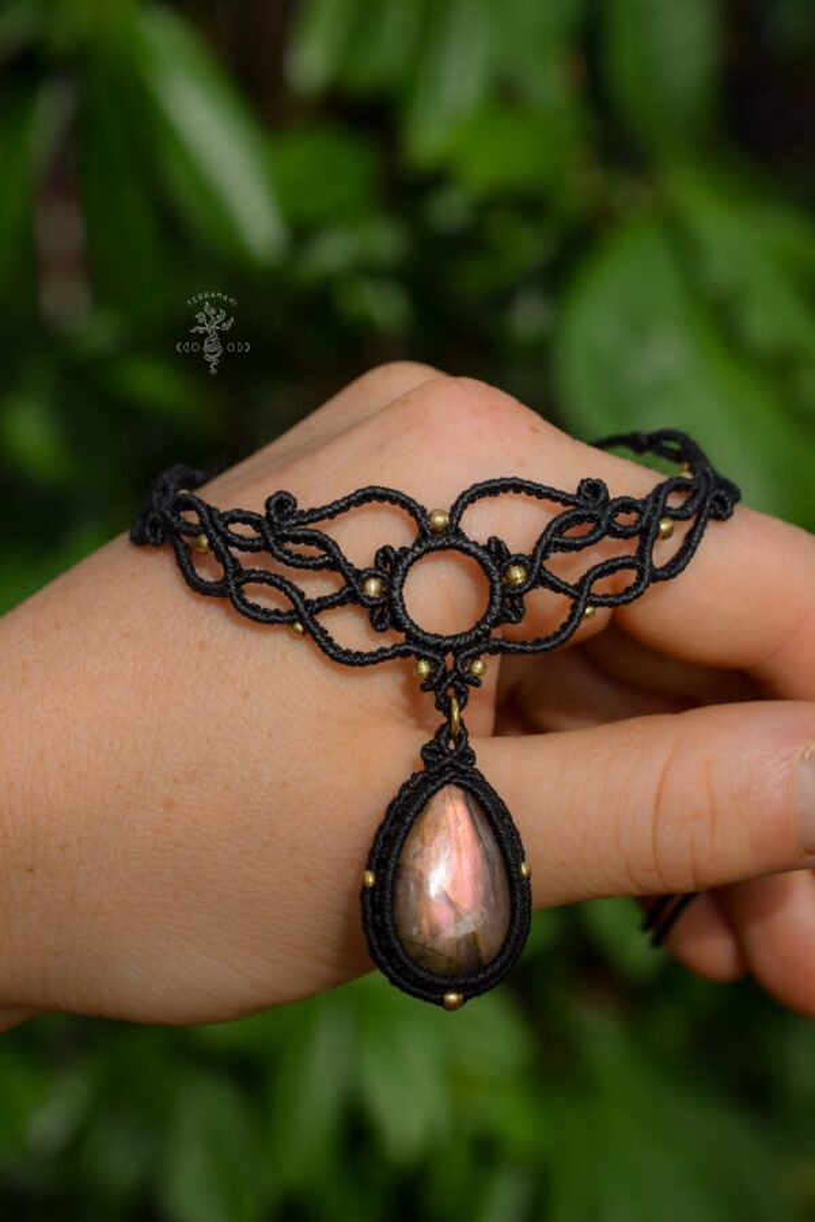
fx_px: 2037
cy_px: 611
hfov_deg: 22.6
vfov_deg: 33.4
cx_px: 408
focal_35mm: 60
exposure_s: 1/200
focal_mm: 40
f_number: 7.1
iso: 200
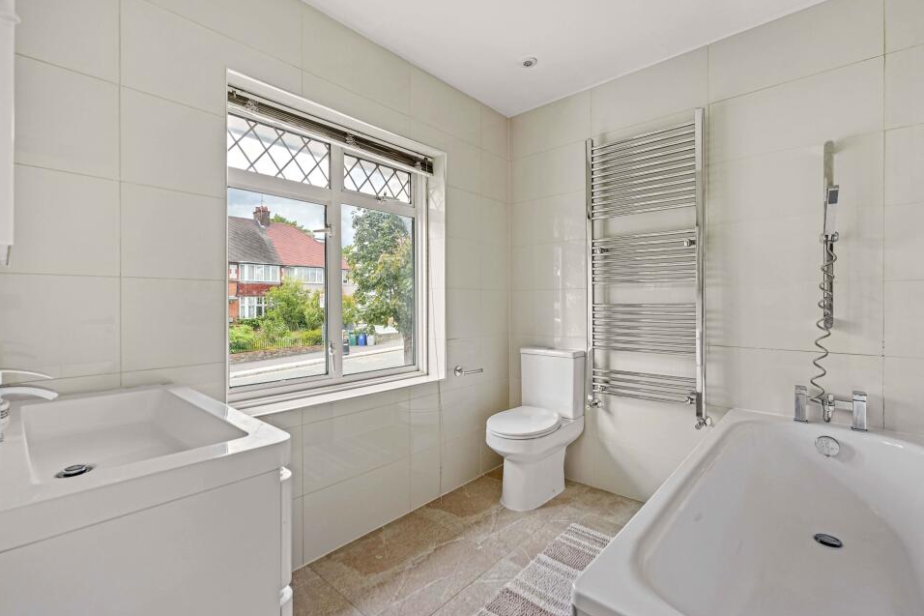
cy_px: 297
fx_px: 385
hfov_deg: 100.4
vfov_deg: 77.3
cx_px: 460
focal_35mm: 15
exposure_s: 1/25
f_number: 5.6
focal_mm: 14
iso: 640
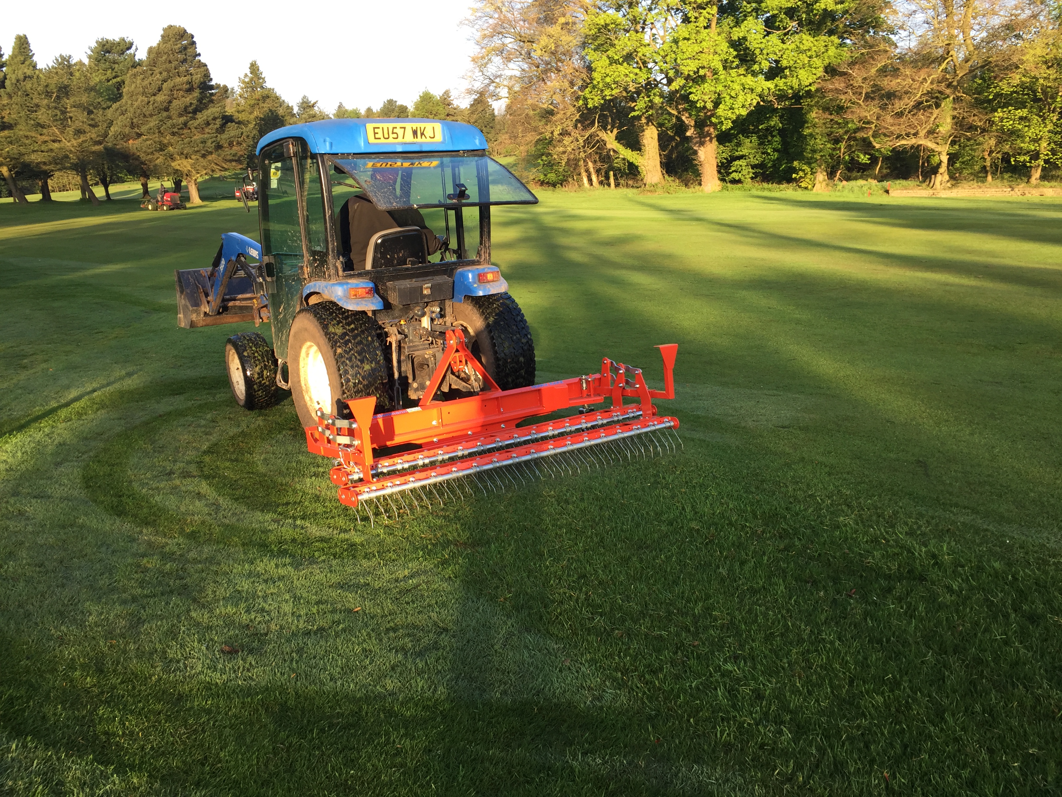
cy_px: 398
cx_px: 531
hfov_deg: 61.7
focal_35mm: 29
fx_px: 890
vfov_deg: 48.2
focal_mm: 4.15
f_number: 2.2
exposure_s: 1/271
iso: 32
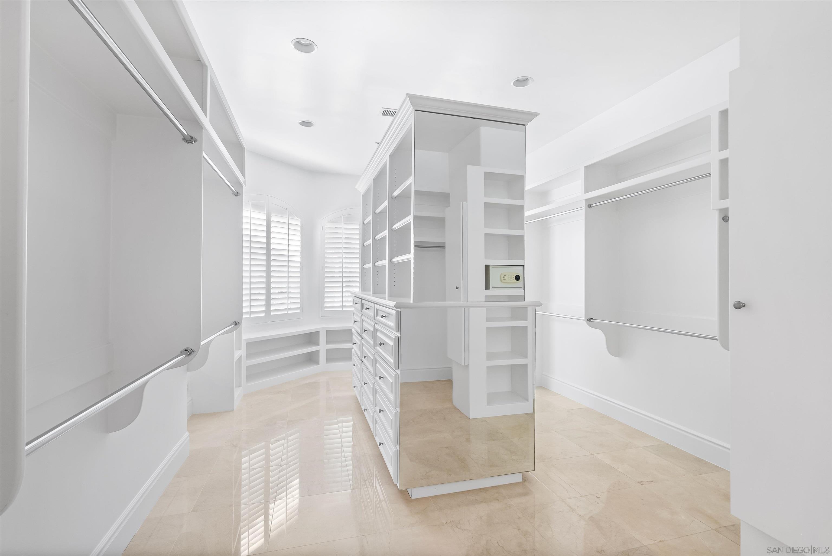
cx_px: 416
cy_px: 278
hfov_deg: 96.7
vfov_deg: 73.8
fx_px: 370
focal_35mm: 16
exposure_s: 1/1.67
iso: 640
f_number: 11
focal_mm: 16
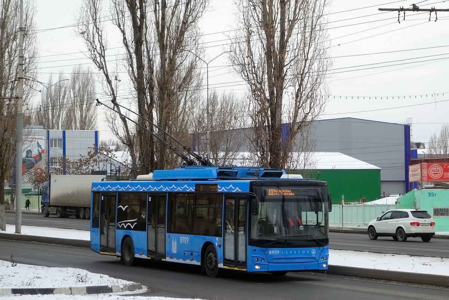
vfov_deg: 16.1
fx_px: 1060
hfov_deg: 23.9
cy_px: 150
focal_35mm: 85
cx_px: 224
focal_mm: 31.48
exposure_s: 1/500
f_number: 4.5
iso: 320
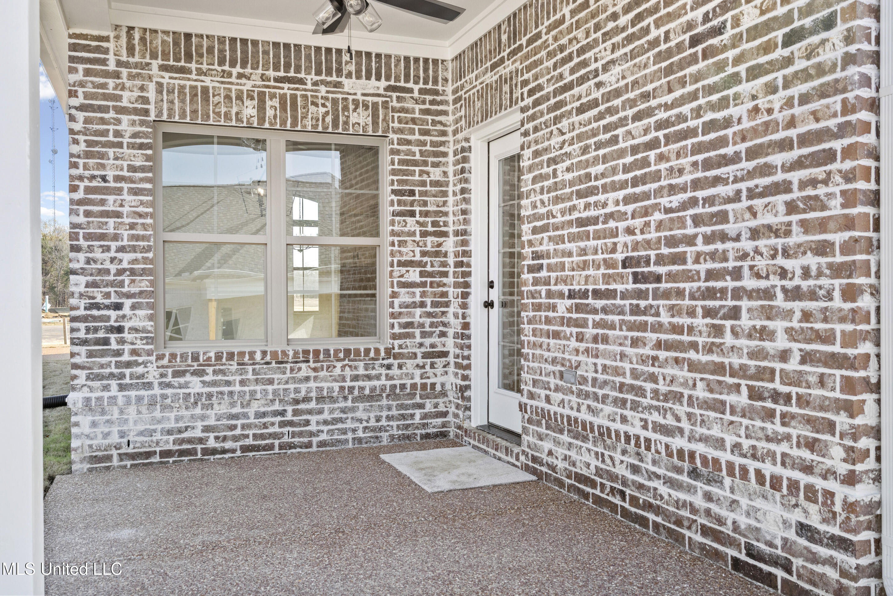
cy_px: 298
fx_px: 769
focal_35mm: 31
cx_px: 446
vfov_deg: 42.3
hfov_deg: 60.3
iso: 800
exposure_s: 1/125
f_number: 9
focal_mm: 31
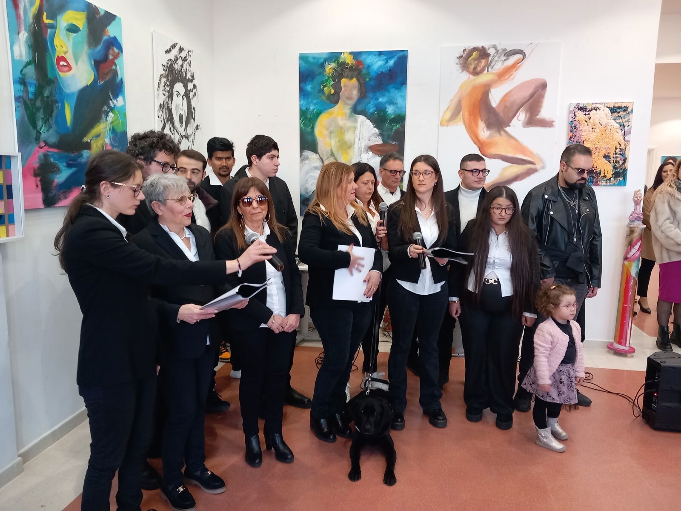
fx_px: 531
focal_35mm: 27
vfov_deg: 51.4
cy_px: 256
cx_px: 340
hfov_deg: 65.3
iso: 250
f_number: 1.8
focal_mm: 4
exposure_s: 1/33.3
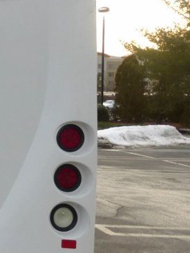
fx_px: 491
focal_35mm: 67
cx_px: -143
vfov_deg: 28.9
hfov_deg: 17.9
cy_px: 97
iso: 100
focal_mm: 4.3
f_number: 3.3
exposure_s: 1/125
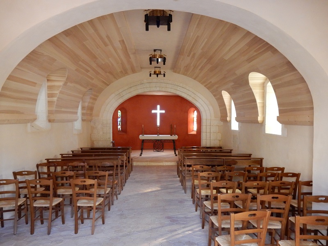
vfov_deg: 54.9
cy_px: 123
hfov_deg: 69.4
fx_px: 237
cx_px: 164
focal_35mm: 25
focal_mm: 4.5
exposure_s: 1/20
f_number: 3.7
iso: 400
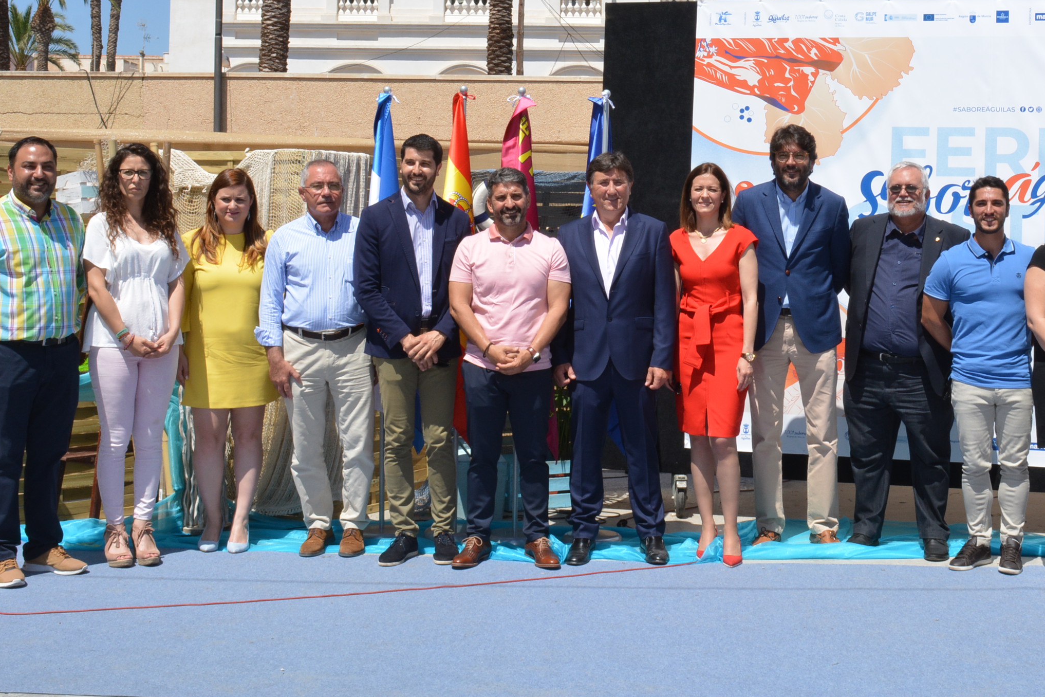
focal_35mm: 53
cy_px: 224
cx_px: 705
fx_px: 1538
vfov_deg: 25.4
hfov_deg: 37.1
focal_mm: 24
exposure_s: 1/200
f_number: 20
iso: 400
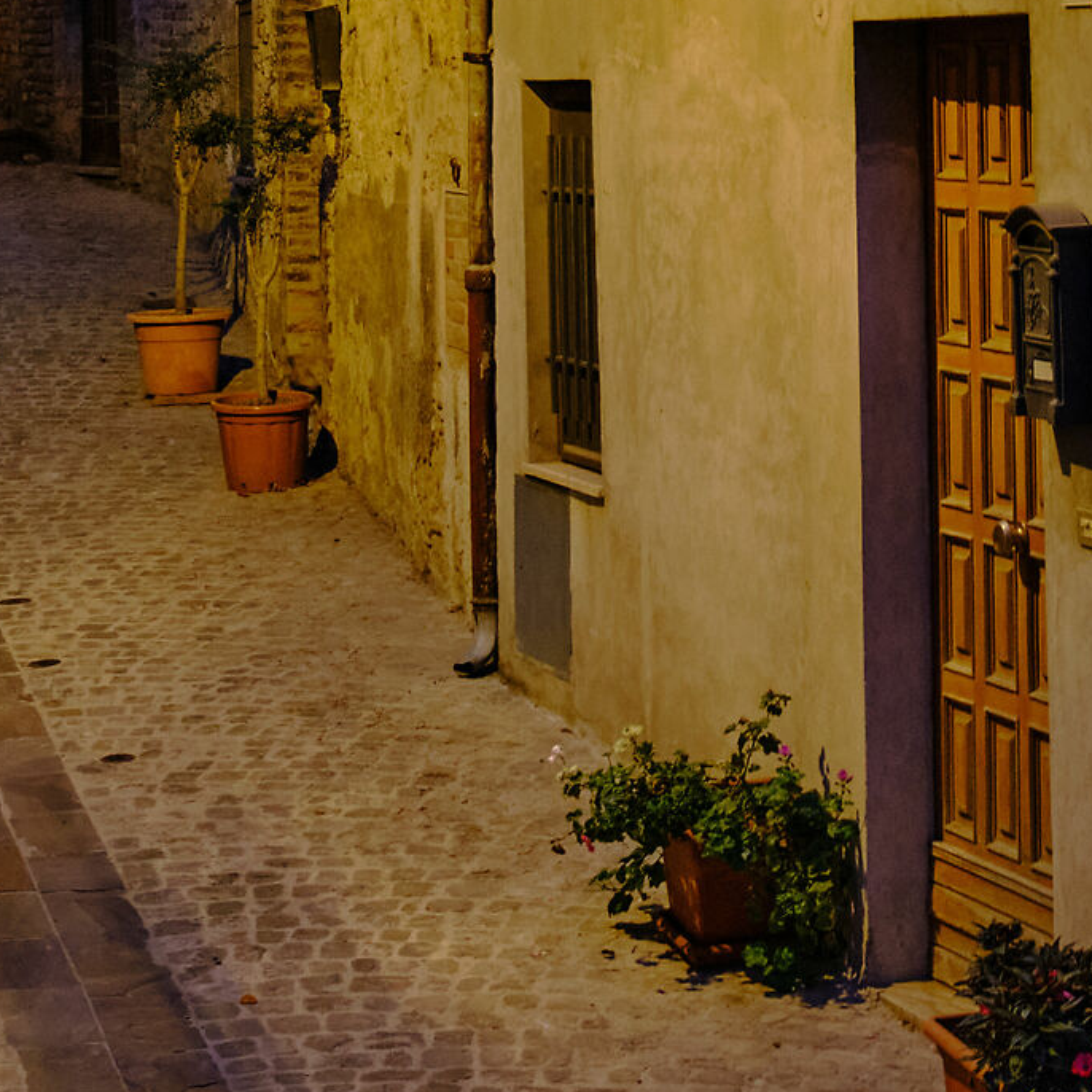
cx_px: 805
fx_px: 3819
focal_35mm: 107
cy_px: -113
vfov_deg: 15.8
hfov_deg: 16.2
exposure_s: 1/7.69
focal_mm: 24
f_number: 5.6
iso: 1600
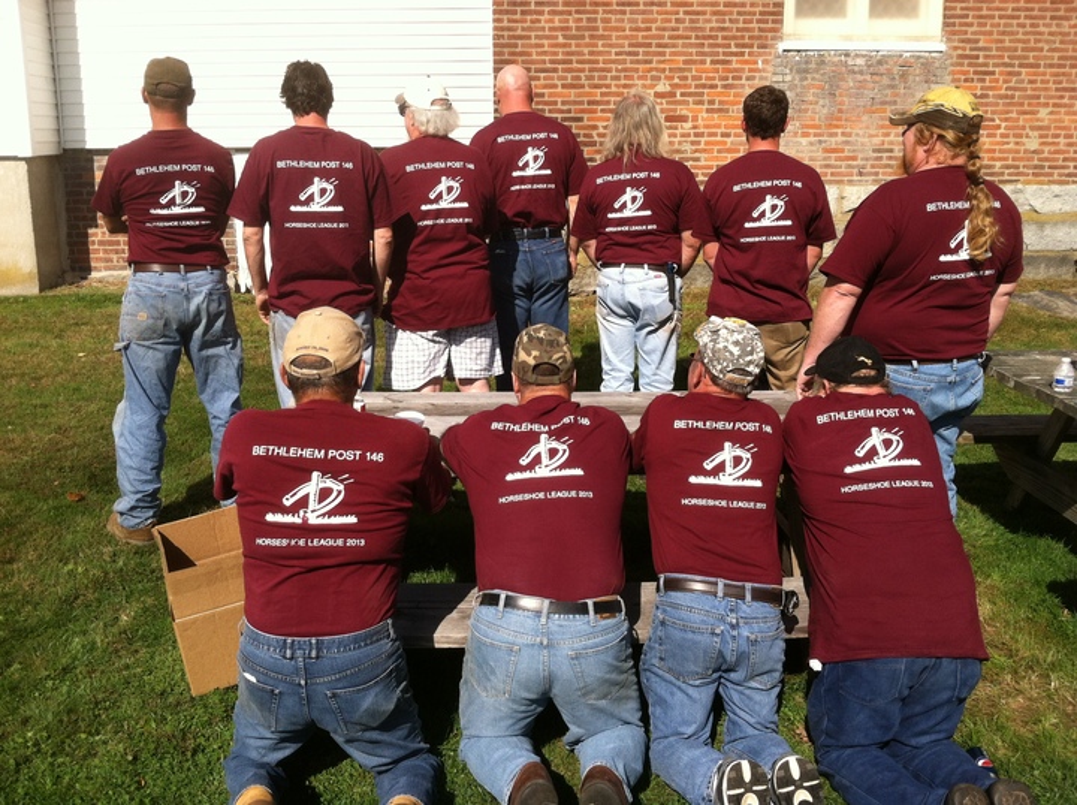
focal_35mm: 35
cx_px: 538
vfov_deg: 40.6
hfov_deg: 52.7
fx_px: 1087
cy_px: 402
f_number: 2.8
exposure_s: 1/1154
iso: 80
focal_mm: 3.85
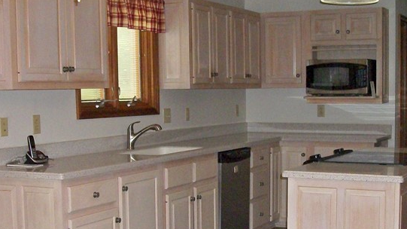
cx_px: 214
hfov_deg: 31.9
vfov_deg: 18.0
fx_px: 712
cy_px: 202
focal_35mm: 66
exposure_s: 1/125
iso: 250
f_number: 2.9
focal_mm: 5.7
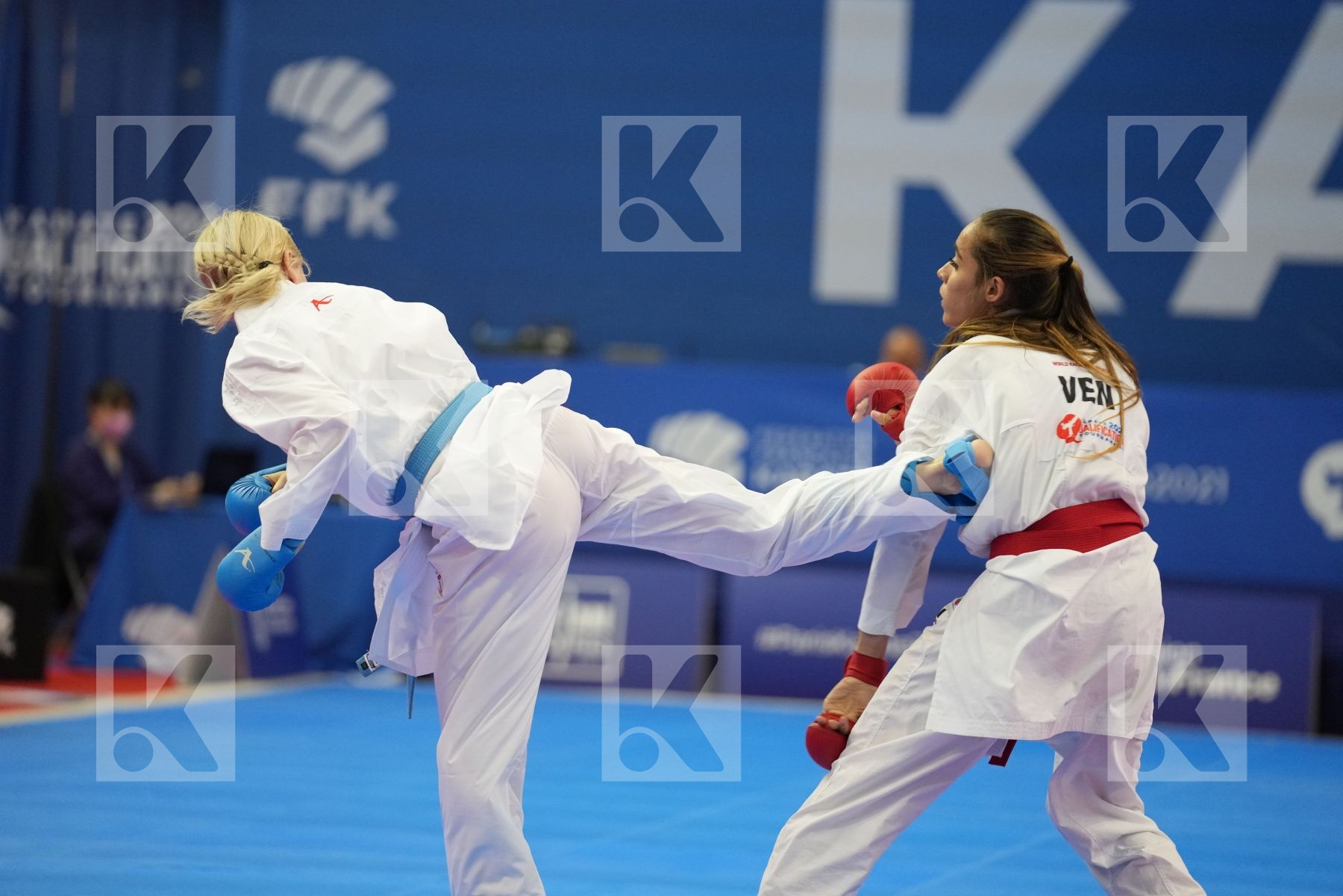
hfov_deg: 11.0
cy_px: 448
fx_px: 6976
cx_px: 672
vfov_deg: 7.3
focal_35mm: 187
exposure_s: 1/1000
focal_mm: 187
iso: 3200
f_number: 2.8
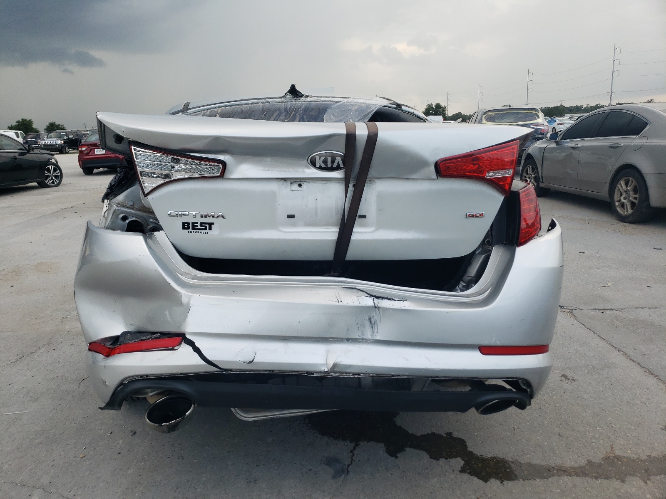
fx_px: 500
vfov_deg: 53.1
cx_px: 333
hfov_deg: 67.3
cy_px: 250
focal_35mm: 26
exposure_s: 1/833
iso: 50
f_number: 1.5
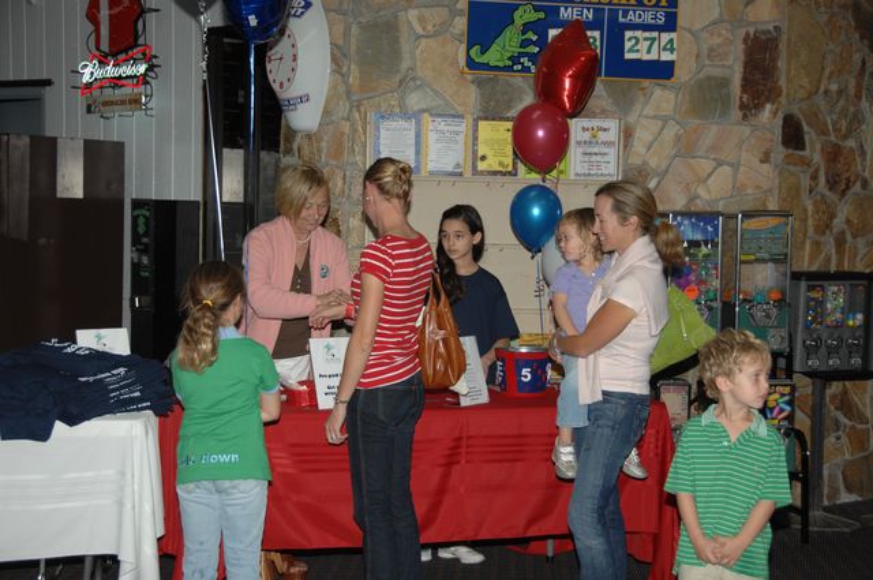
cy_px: 290
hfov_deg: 29.3
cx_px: 436
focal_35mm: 69
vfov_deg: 19.7
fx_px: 1671
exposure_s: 1/125
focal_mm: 46
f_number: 4.5
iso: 200
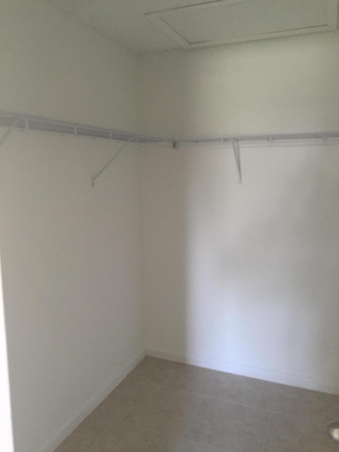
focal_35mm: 29
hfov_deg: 48.2
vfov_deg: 61.7
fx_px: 379
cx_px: 170
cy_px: 226
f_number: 2.2
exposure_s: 1/30
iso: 100
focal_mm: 4.15
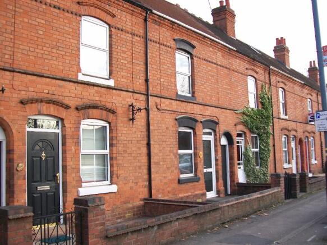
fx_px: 340
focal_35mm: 36
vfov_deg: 39.6
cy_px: 122
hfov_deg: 51.4
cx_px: 164
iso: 80
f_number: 2.7
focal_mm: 6
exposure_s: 1/160
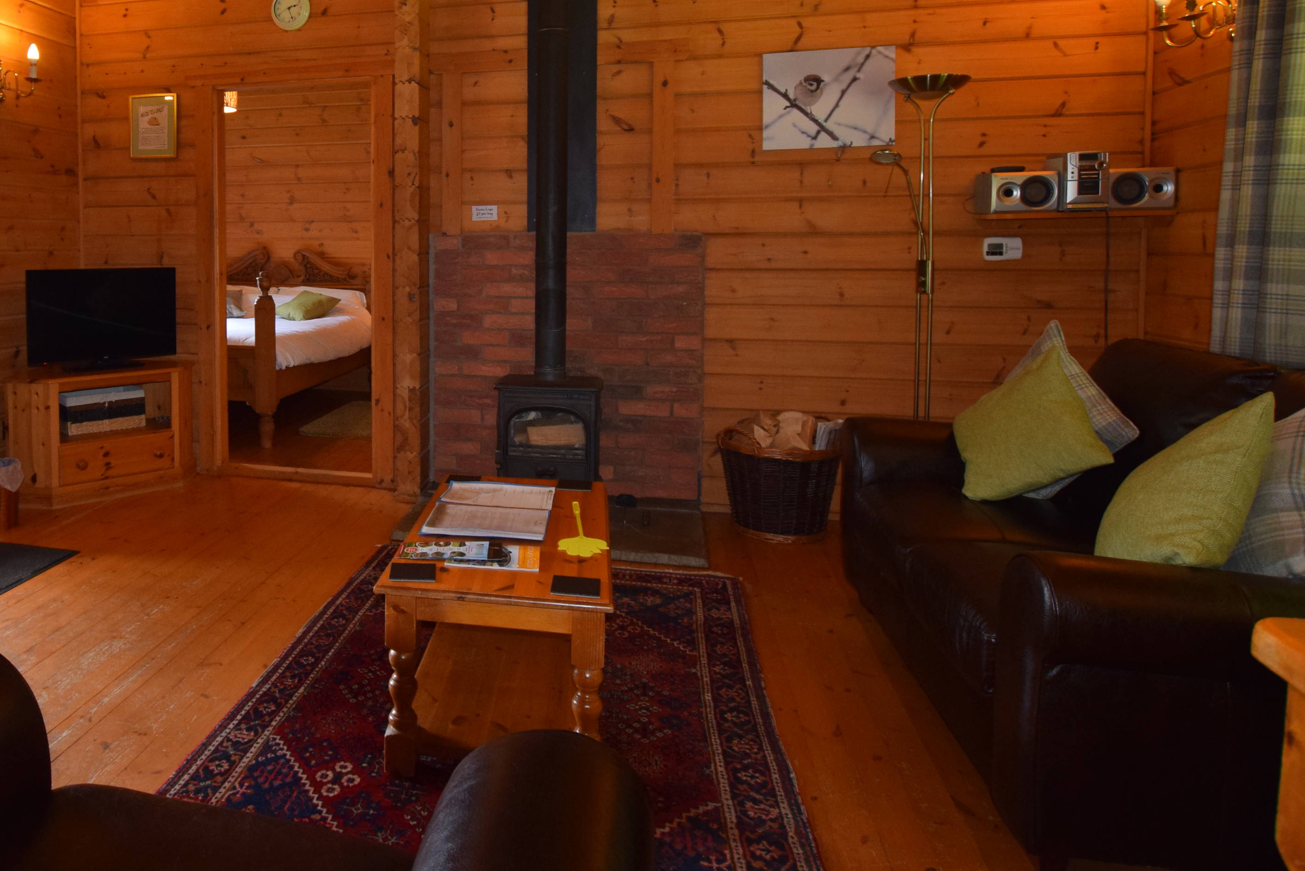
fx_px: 870
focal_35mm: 24
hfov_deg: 70.2
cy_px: 314
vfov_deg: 52.4
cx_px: 374
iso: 800
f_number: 4.5
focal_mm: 10
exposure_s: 1/80
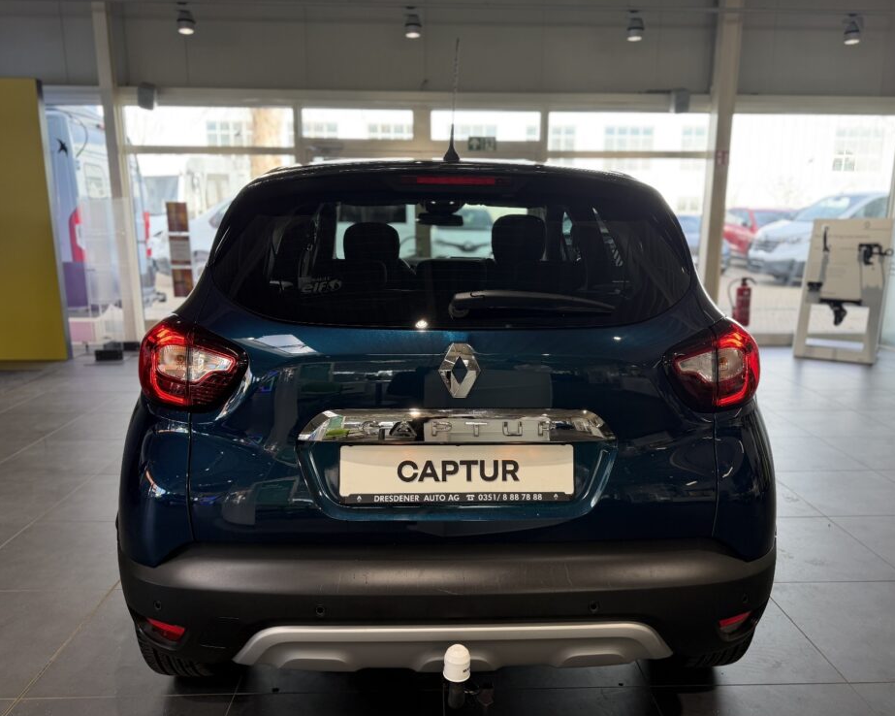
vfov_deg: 54.9
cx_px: 463
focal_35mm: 26
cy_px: 368
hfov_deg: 66.0
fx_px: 689
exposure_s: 1/100
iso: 80
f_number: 1.78
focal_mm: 6.76
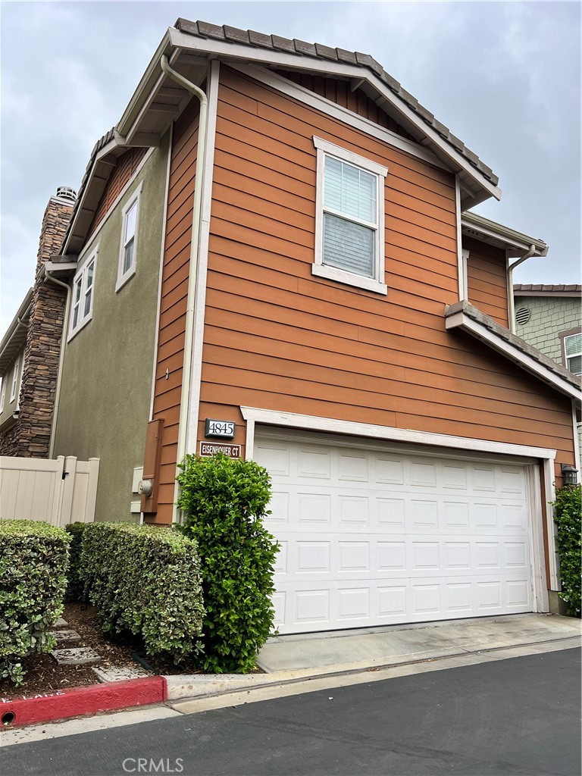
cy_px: 388
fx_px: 583
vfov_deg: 67.3
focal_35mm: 26
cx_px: 291
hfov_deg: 53.1
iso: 50
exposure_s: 1/1196
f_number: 1.5
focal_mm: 5.7
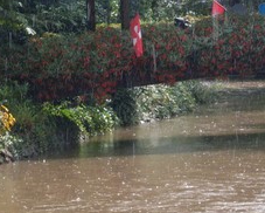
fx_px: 2135
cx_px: 270
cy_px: 12
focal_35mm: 272
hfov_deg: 7.1
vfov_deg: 5.7
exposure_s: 1/250
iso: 80
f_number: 4.8
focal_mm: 17.1
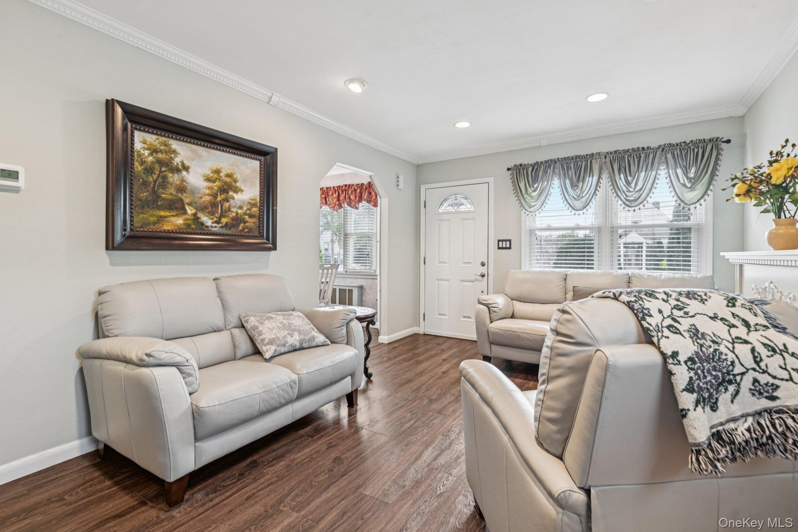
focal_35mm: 16
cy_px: 266
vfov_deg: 73.7
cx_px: 399
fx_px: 355
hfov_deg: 96.7
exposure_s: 1/6
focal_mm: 16
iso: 250
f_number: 8
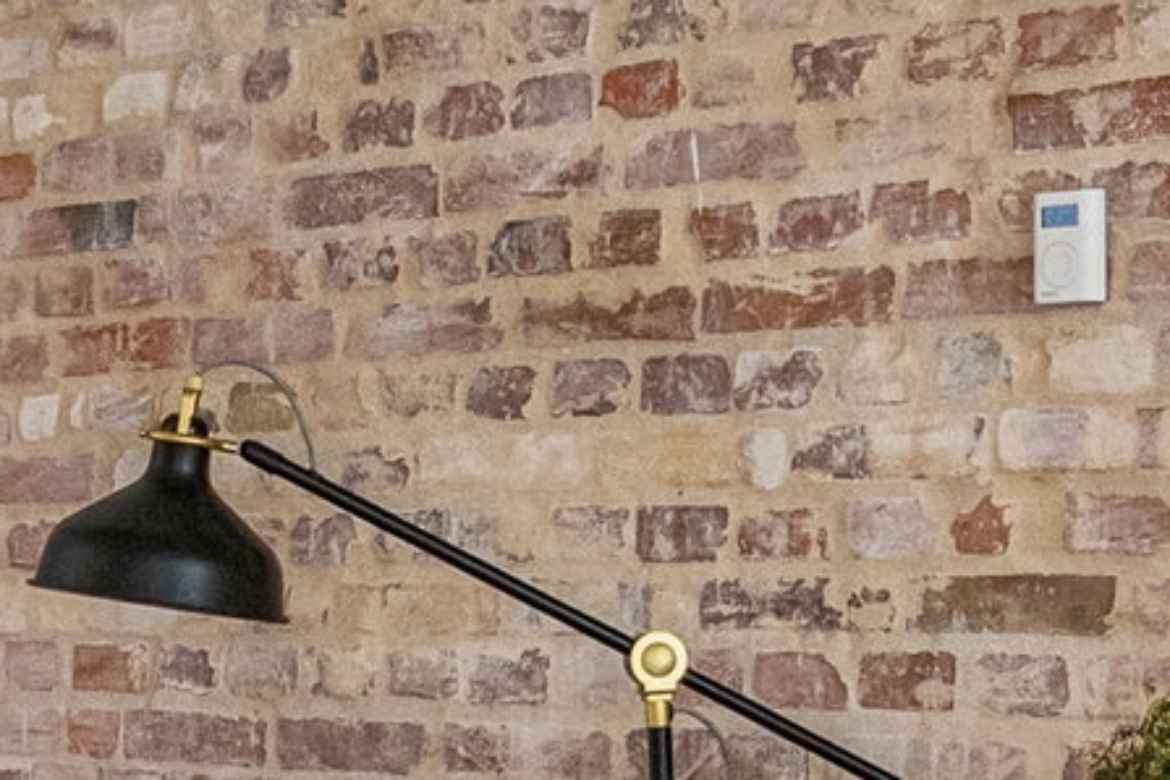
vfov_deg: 11.6
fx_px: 3825
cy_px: 411
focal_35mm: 118
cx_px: 102
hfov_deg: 17.1
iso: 400
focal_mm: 11.7
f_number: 7.1
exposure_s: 1/4
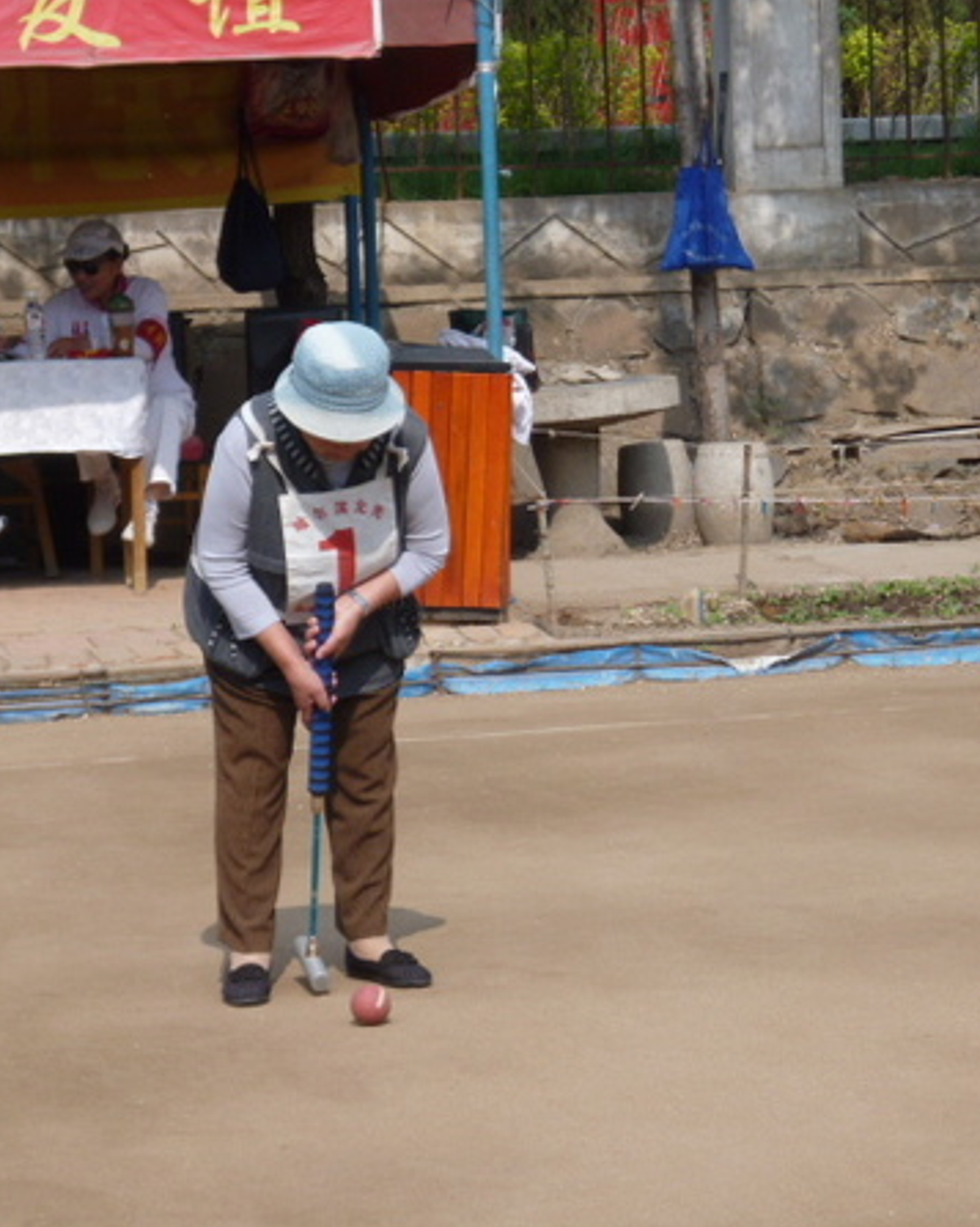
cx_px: 615
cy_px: 615
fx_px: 5045
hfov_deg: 11.1
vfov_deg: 13.9
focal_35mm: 139
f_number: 5.9
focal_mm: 18.9
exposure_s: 1/320
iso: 100
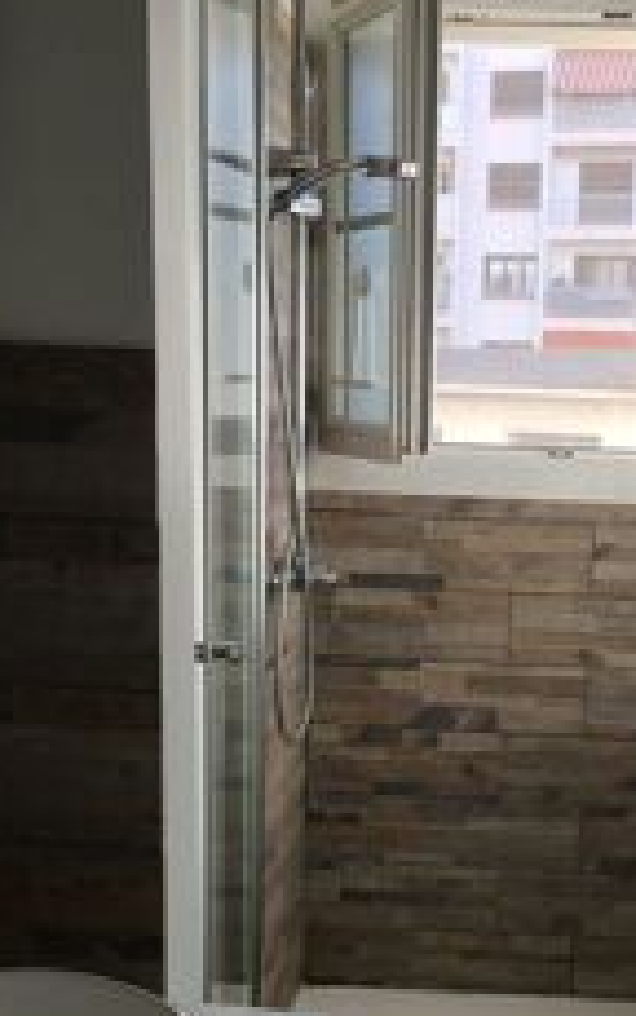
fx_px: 1579
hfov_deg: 22.5
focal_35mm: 57
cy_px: 749
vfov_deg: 35.0
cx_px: 508
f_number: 2.2
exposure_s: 1/111
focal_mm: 4.15
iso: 25
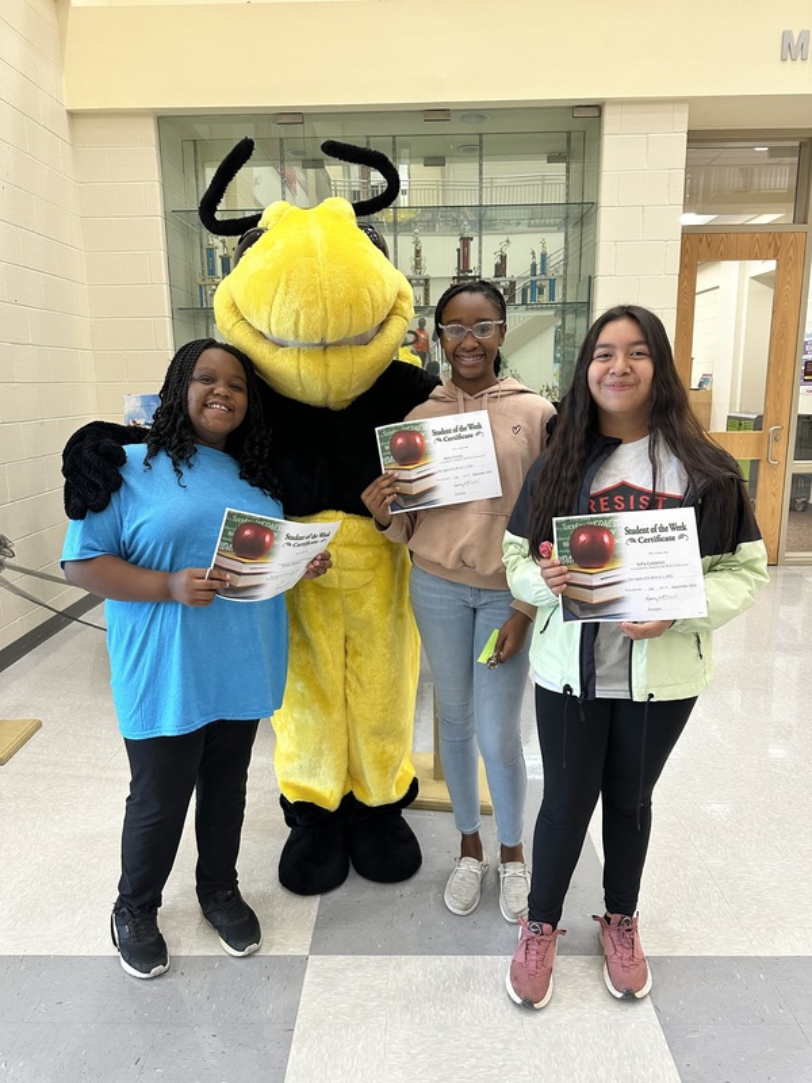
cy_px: 542
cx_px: 406
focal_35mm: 24
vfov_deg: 71.6
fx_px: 751
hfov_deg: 56.8
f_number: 1.78
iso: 250
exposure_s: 1/79
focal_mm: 6.86
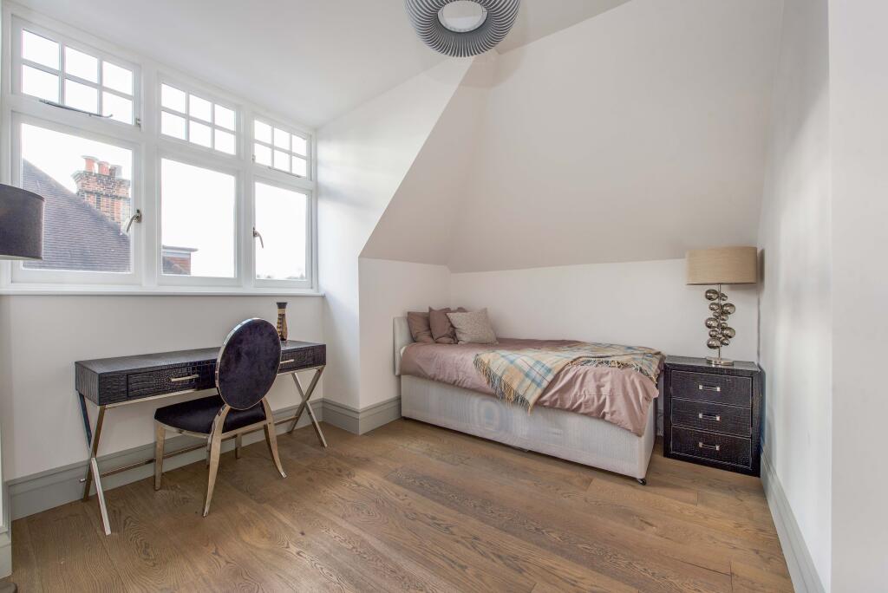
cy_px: 296
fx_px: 346
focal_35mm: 14
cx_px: 444
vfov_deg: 81.3
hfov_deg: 104.2
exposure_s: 1/30
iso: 250
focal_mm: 14
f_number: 9
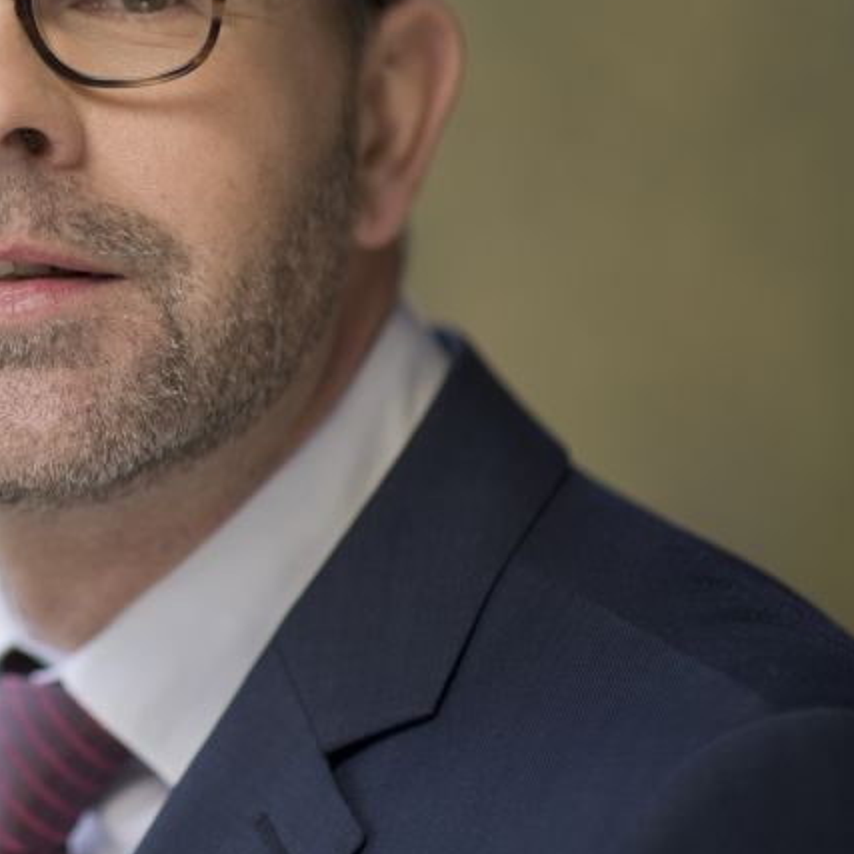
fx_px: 5666
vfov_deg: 8.6
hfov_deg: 8.5
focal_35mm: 203
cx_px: -180
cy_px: 222
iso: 100
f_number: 1.4
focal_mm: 85
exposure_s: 1/50
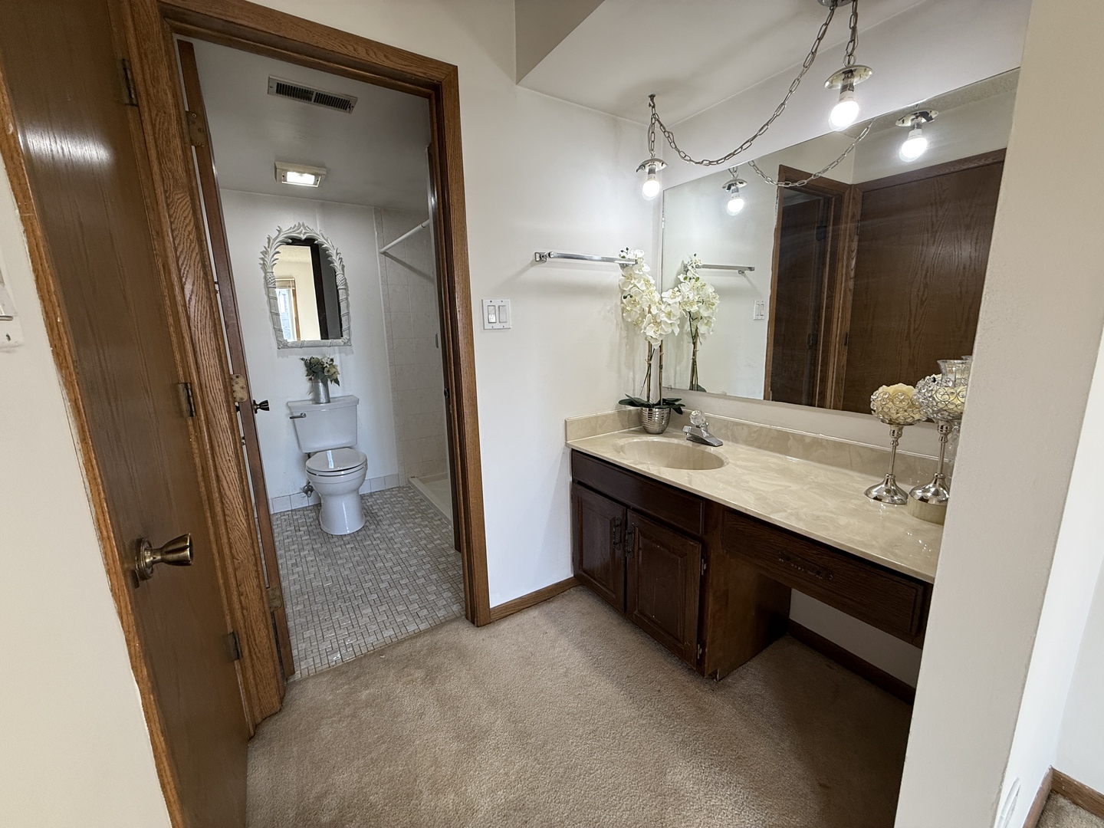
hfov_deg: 102.1
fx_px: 446
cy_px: 414
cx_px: 552
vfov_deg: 85.7
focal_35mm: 14
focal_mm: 2.22
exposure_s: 1/120
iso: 125
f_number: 2.2
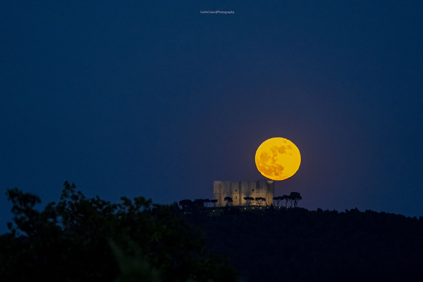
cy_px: 141
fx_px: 4700
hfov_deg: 5.2
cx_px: 212
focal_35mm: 400
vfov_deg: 3.4
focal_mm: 400
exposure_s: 1/25
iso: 8000
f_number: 9
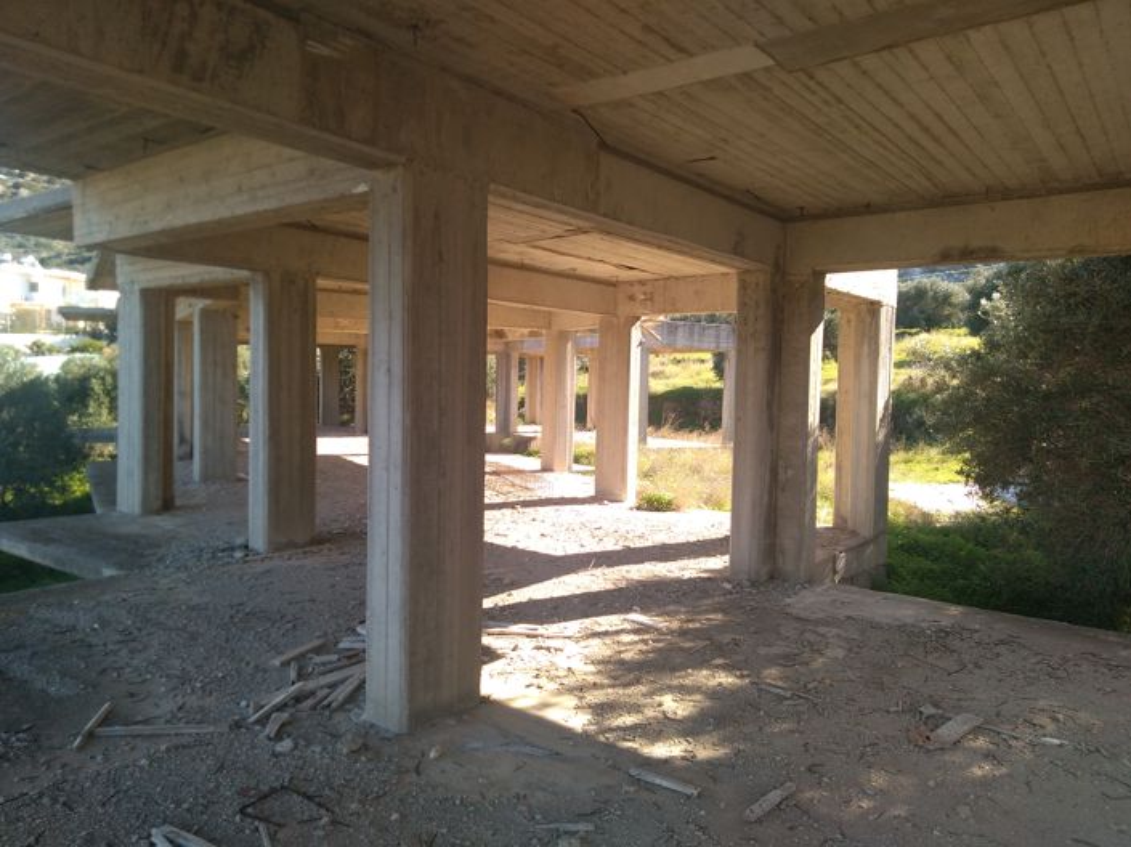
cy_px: 424
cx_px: 566
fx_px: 849
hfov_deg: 67.3
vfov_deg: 53.0
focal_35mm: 26
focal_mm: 3.46
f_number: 2.2
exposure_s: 1/261
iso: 100
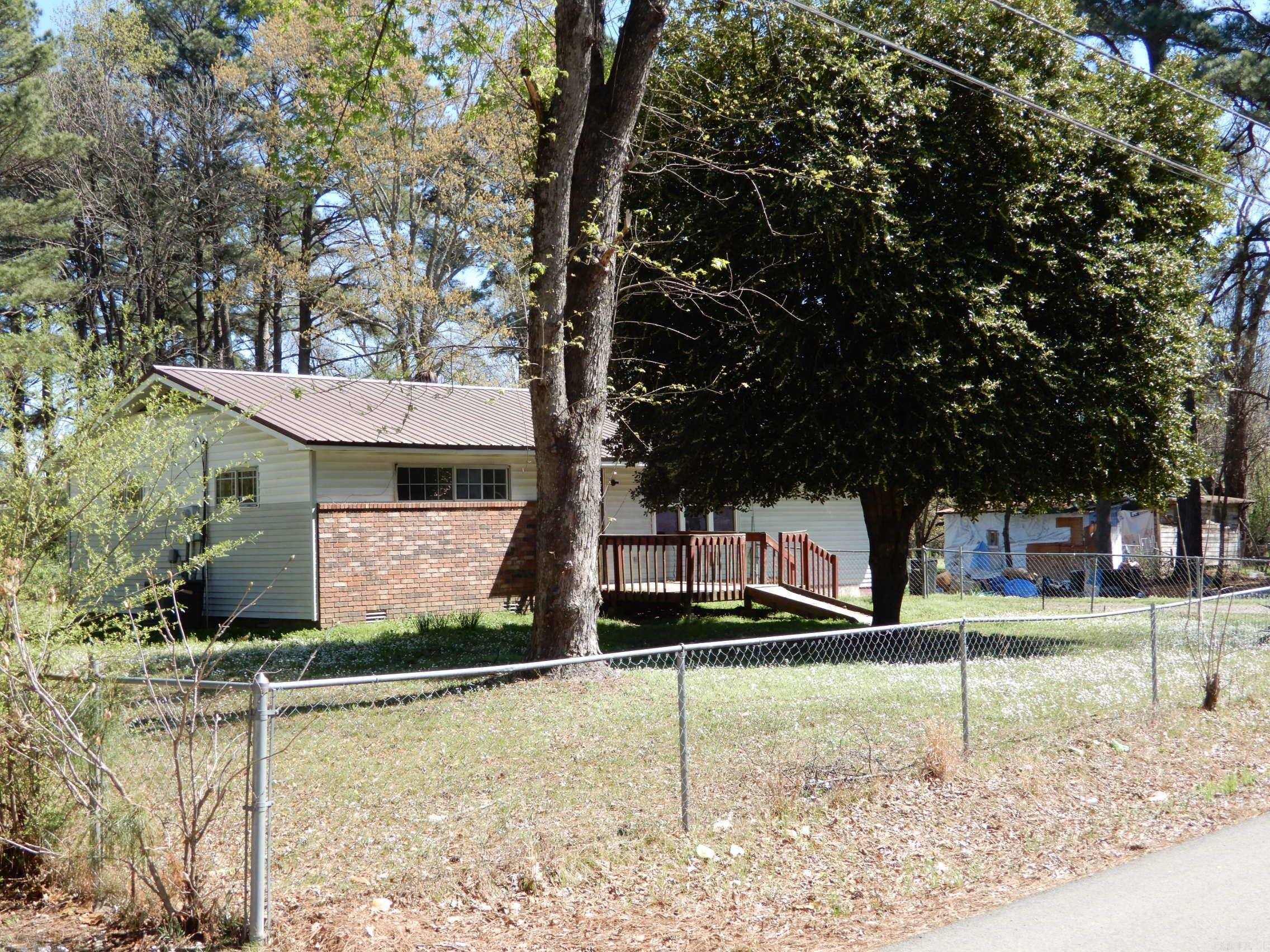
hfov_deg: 42.1
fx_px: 1651
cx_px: 635
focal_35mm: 45
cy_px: 476
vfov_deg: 32.2
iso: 80
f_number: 4
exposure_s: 1/200
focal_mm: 8
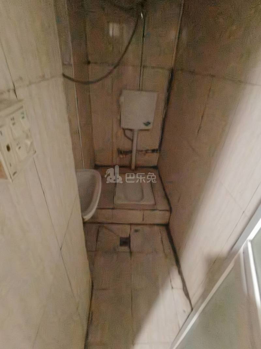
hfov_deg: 74.7
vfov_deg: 91.0
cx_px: 130
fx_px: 171
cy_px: 174
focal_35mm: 17
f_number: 2.2
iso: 3200
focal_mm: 2.26
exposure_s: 1/16.7
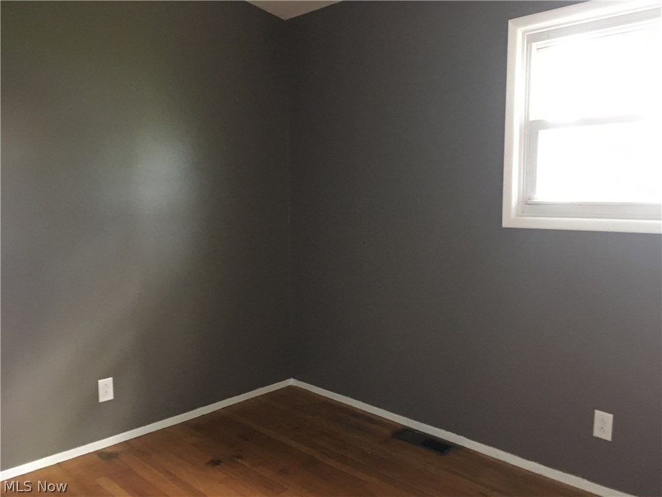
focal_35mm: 29
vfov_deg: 48.2
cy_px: 248
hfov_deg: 61.7
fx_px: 555
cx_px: 331
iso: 200
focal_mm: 4.15
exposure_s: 1/15
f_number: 2.2
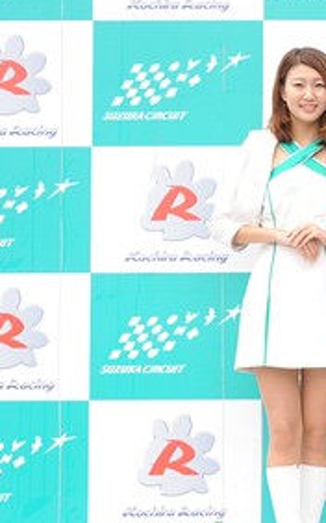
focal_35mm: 143
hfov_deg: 8.8
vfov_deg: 14.6
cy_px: 243
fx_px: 2035
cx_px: 563
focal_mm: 55
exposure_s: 1/250
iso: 800
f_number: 5.6
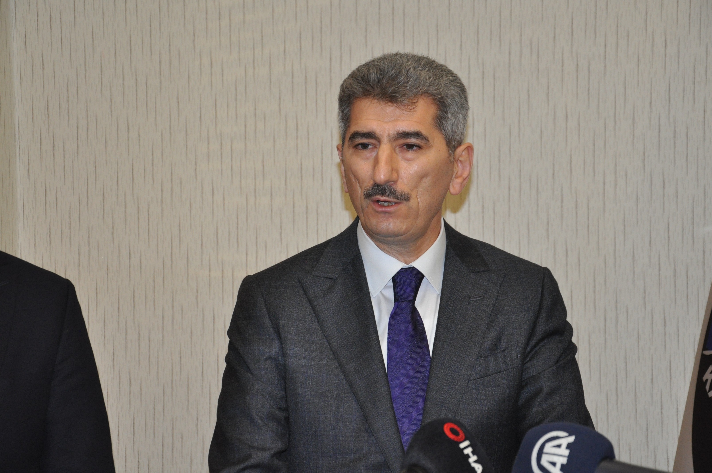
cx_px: 356
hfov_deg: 21.9
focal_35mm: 93
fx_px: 1837
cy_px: 236
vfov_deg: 14.7
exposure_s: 1/60
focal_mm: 62
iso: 800
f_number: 5.3
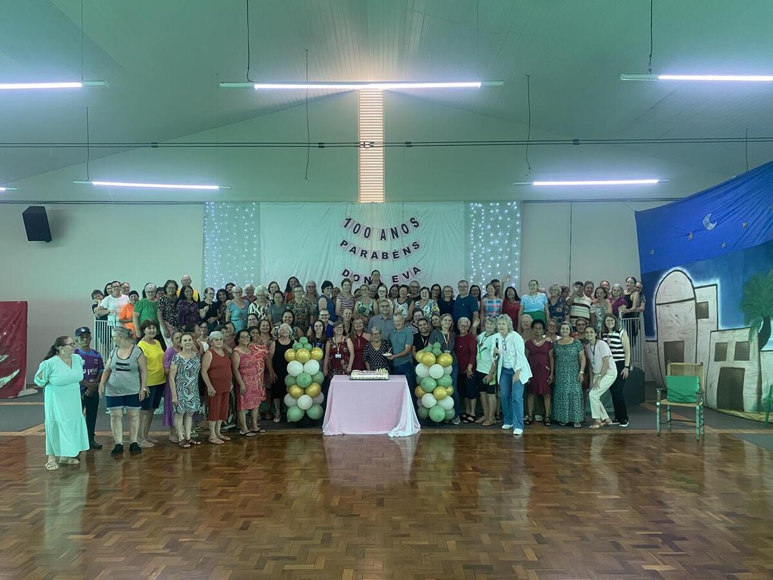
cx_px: 386
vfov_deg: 53.1
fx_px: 581
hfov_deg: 67.3
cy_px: 290
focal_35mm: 26
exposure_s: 1/60
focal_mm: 4.25
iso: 250
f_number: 1.8
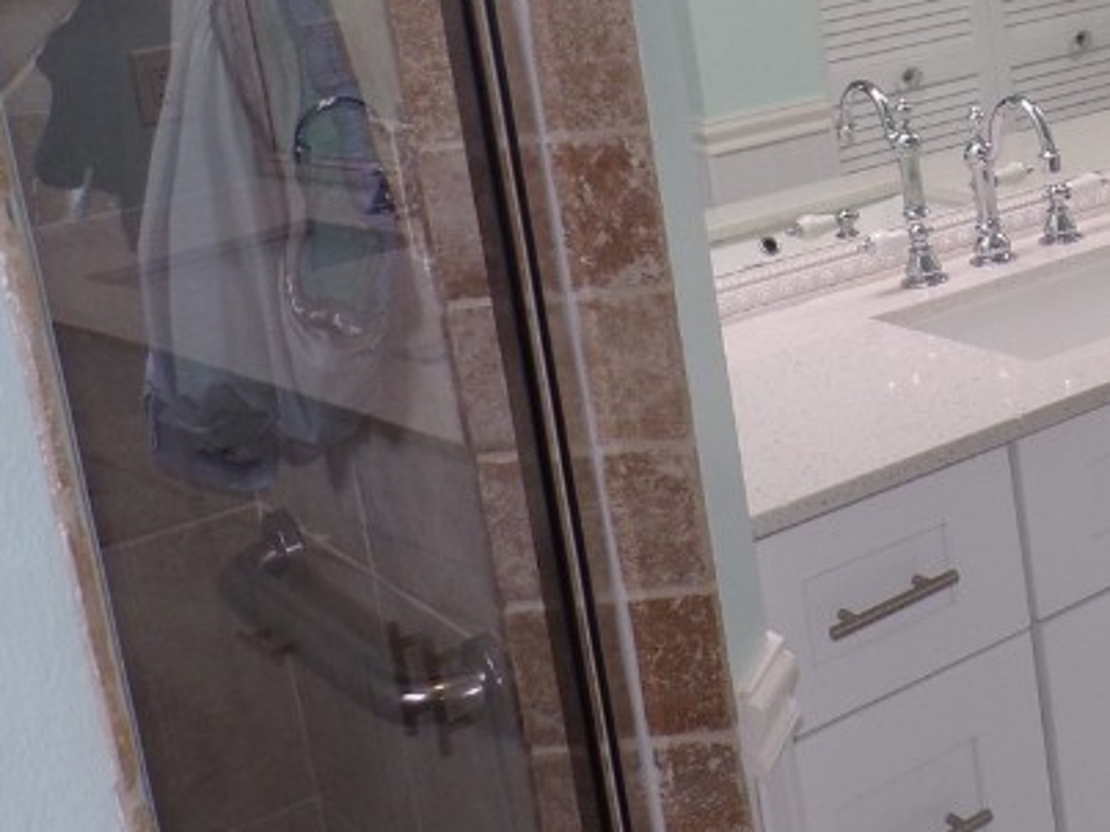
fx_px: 1955
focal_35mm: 61
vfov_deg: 23.3
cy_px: 50
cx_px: 1303
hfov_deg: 28.0
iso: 99
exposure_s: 1/34
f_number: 4.3
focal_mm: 4.3
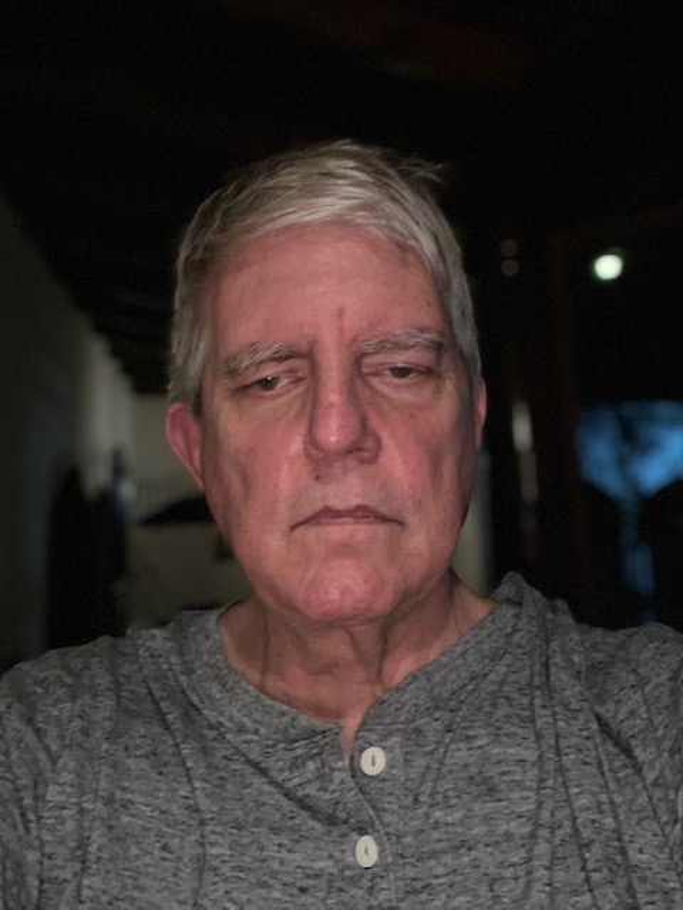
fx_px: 789
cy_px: 455
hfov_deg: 46.8
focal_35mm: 30
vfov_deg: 60.0
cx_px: 342
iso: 320
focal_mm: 2.71
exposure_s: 1/16
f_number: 2.2
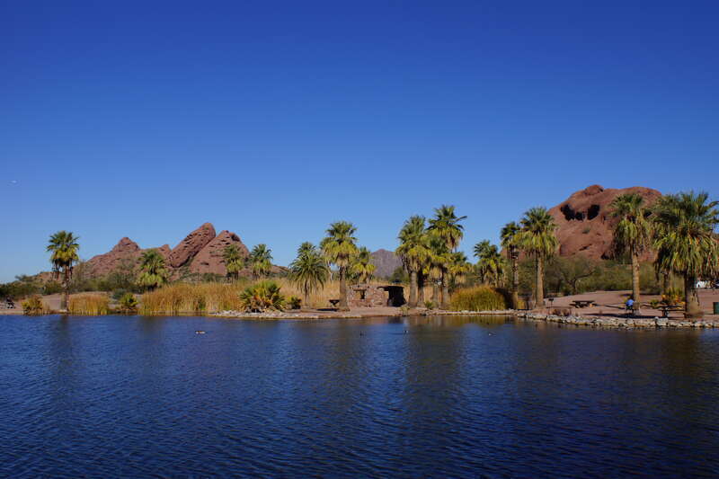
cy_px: 240
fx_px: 719
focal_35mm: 36
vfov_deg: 36.9
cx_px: 360
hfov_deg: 53.1
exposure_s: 1/320
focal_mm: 24
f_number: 13
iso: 100
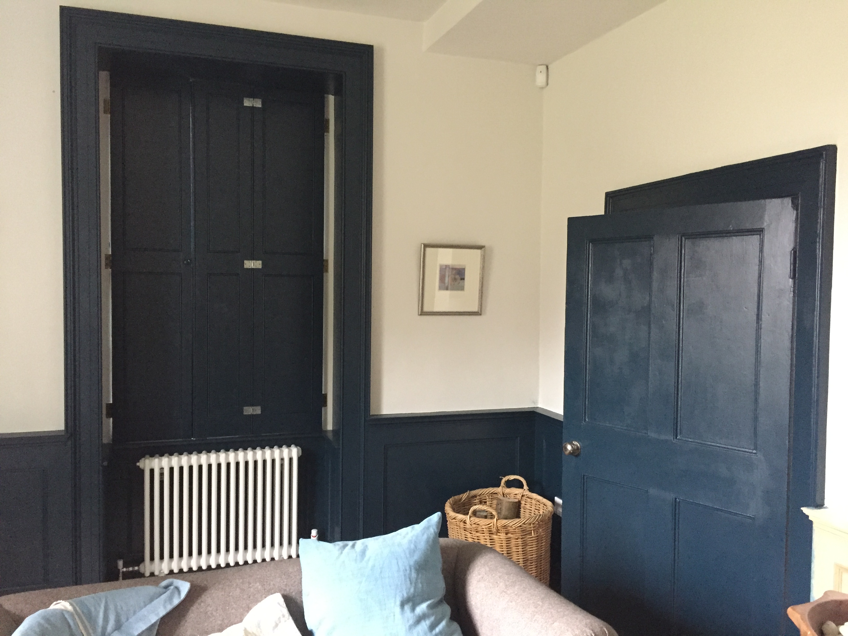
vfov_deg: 48.2
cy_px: 318
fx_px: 710
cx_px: 424
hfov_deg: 61.7
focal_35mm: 29
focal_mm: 4.15
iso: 400
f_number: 2.2
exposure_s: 1/17
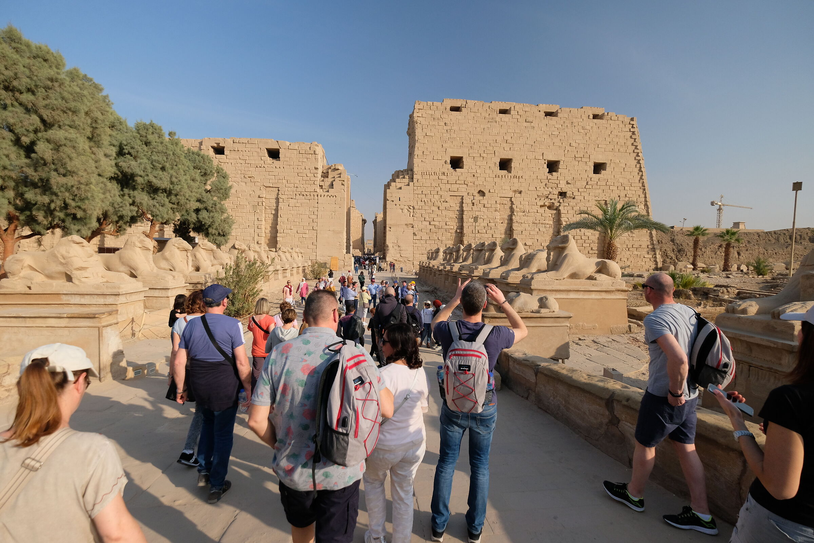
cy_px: 272
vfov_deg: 77.3
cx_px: 407
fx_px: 339
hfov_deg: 100.4
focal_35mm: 15
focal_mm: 10
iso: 800
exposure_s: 1/2000
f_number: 4
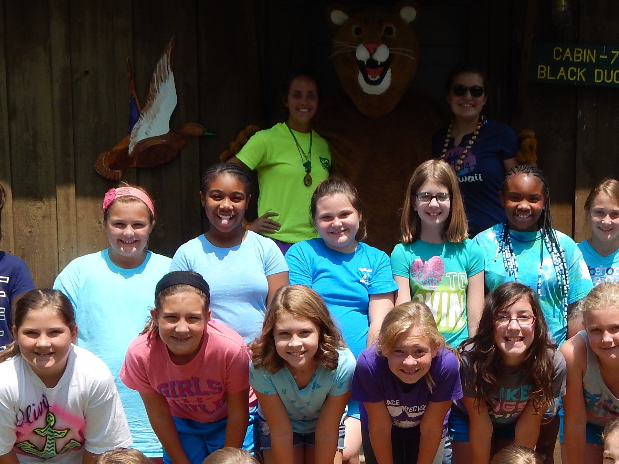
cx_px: 420
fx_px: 1234
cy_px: 330
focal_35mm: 69
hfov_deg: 28.0
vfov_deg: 21.2
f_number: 3.4
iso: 125
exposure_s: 1/1000
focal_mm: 6.8
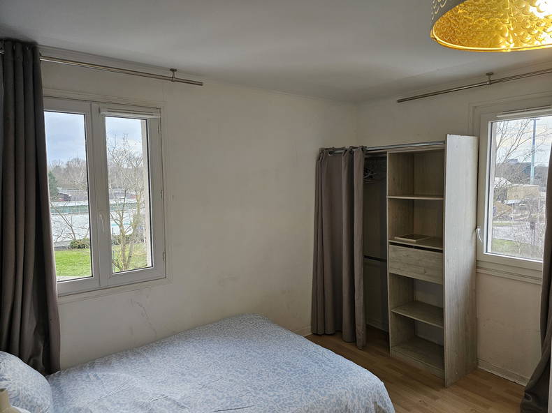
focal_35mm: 23
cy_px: 206
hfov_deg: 73.9
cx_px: 276
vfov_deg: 58.9
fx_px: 367
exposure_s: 1/200
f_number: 1.7
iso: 320
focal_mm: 6.3
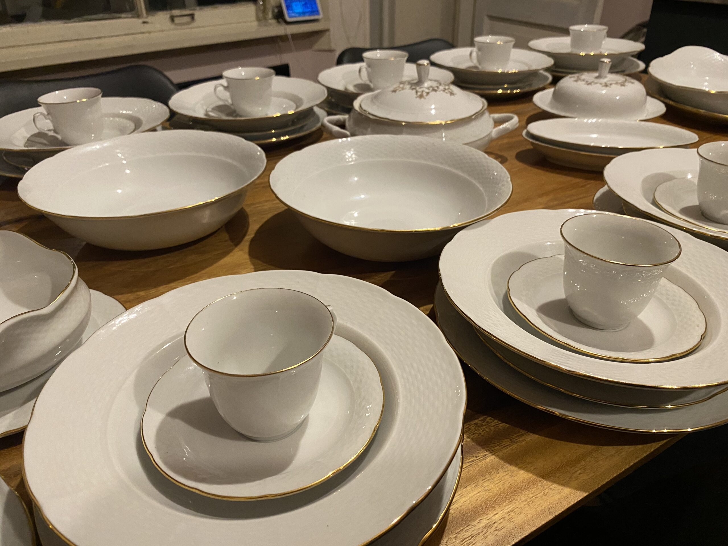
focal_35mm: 26
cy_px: 273
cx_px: 364
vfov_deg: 53.1
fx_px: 547
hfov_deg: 67.3
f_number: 1.8
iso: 400
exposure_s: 1/60
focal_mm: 4.25
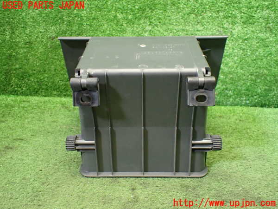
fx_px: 241
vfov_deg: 46.8
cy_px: 104
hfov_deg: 60.0
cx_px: 139
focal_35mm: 30
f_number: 2.3
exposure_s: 1/60
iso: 800
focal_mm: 5.4
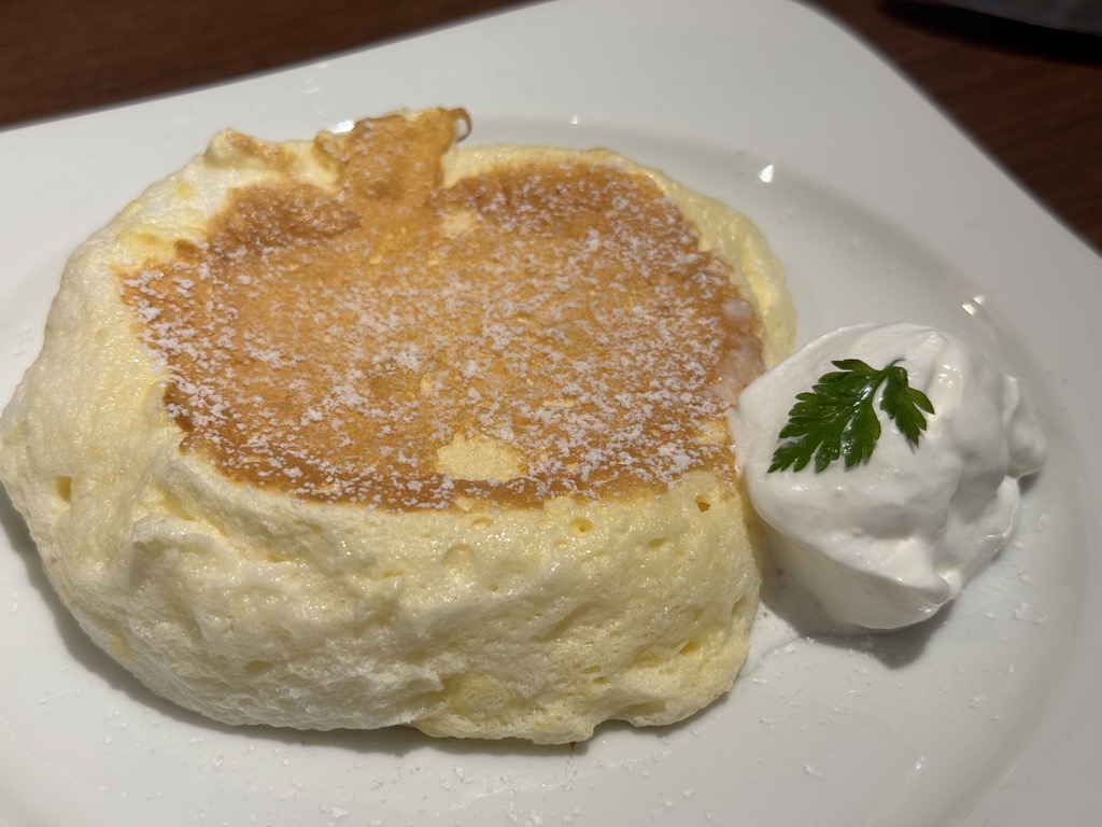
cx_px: 551
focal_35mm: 48
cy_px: 414
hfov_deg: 39.7
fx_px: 1528
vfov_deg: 30.3
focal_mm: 6.76
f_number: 1.78
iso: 50
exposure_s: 1/100
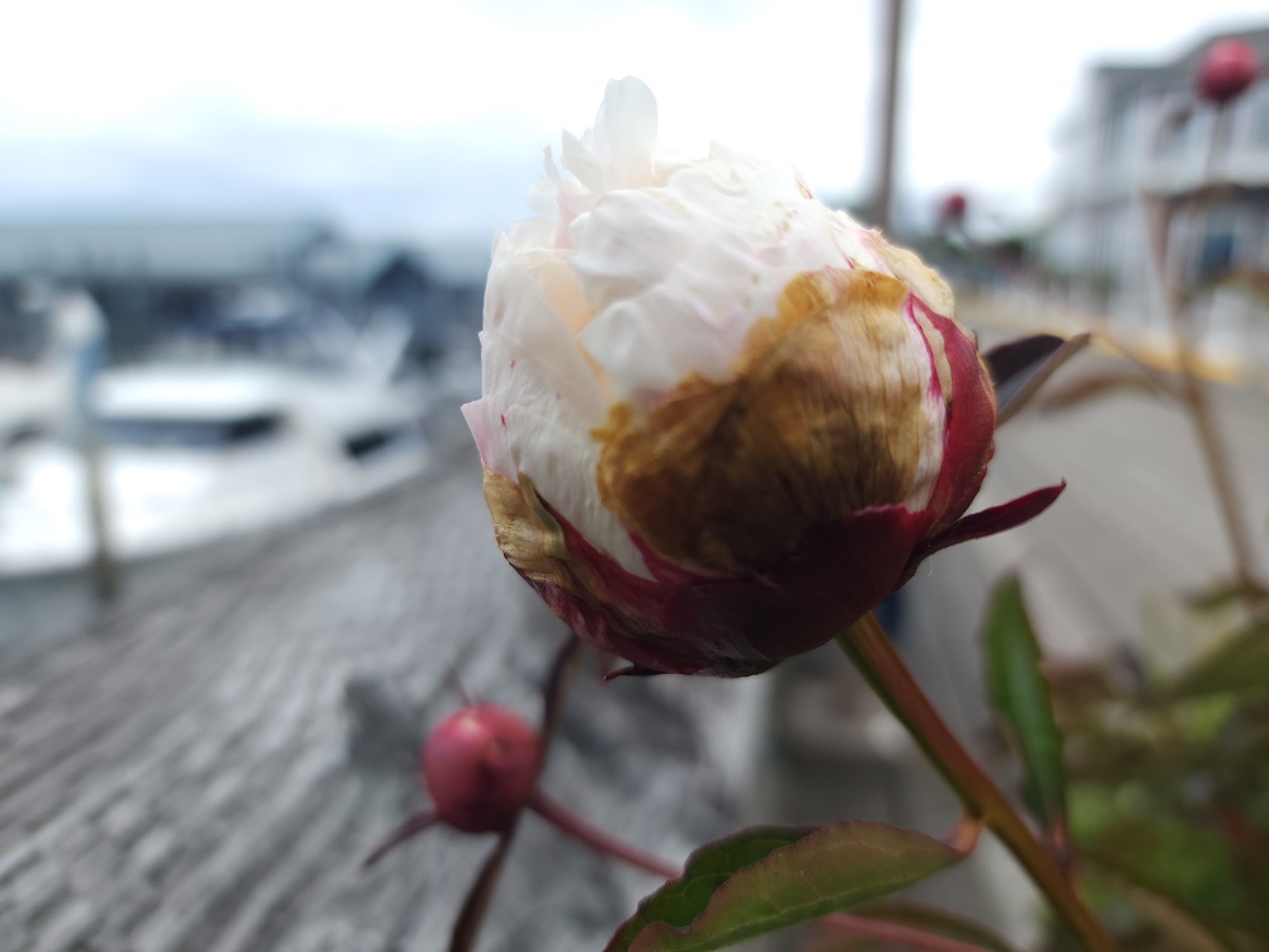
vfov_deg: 58.9
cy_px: 476
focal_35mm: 23
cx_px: 634
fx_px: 843
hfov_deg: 73.9
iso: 12
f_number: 1.8
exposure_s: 1/354
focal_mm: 6.4
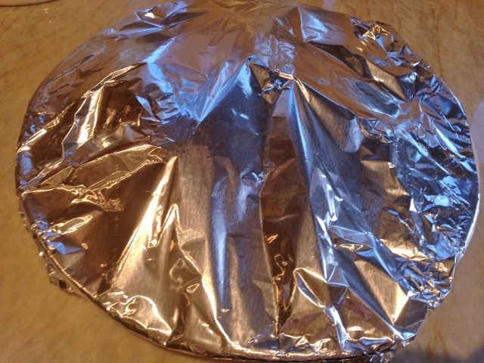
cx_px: 242
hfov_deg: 55.4
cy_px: 182
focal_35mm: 33
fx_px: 461
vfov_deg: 42.9
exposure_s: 1/30
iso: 50
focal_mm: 4.12
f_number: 2.4
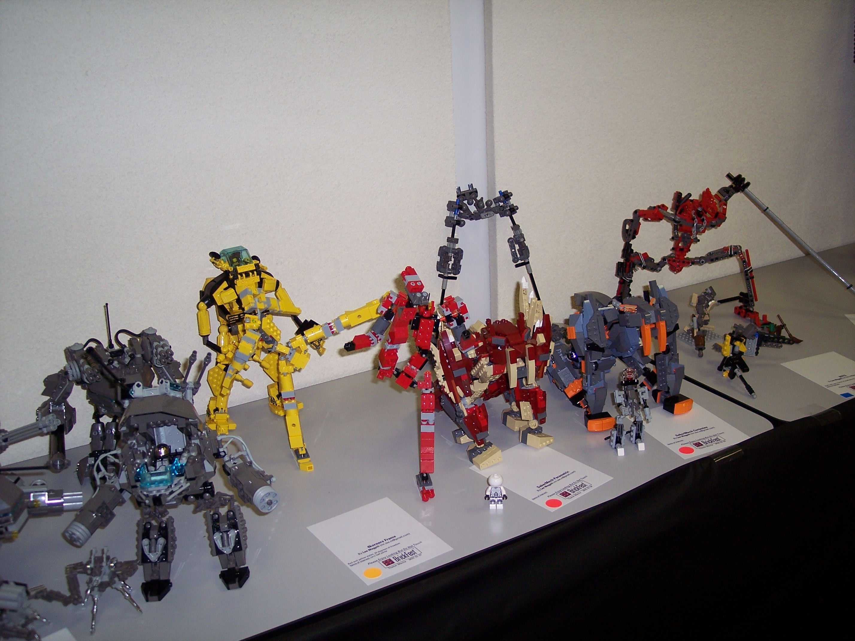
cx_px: 428
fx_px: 963
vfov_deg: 36.8
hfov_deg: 47.9
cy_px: 320
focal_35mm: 39
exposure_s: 1/60
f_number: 2.8
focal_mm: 8
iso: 100
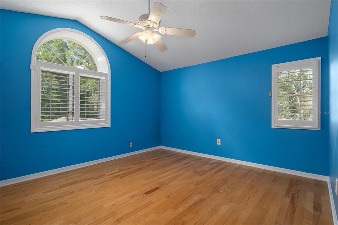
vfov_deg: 70.4
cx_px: 169
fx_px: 160
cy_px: 112
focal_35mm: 17
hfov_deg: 93.3
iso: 320
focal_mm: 17
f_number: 8
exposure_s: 1/3
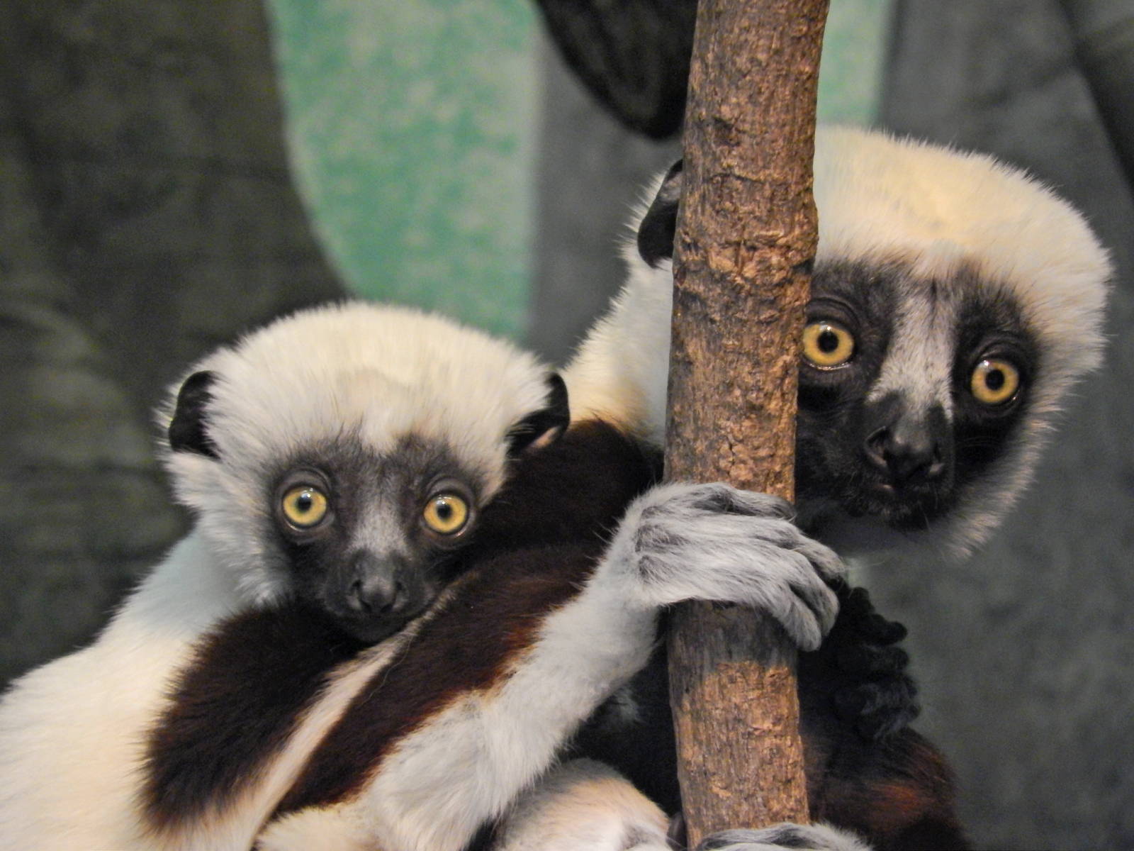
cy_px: 426
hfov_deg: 2.9
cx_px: 567
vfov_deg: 2.2
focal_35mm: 675
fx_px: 22113
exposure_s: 1/15
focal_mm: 120
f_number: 5.8
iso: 800
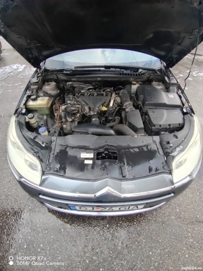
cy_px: 136
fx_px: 133
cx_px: 102
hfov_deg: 74.7
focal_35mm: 17
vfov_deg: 91.0
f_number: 2.2
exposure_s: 1/50
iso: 130
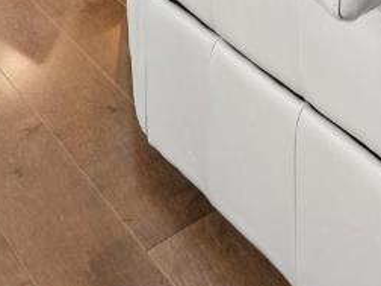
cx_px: 485
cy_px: -462
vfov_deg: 12.7
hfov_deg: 22.1
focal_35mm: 80
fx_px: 881
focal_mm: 14
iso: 200
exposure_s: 1/20
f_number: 8
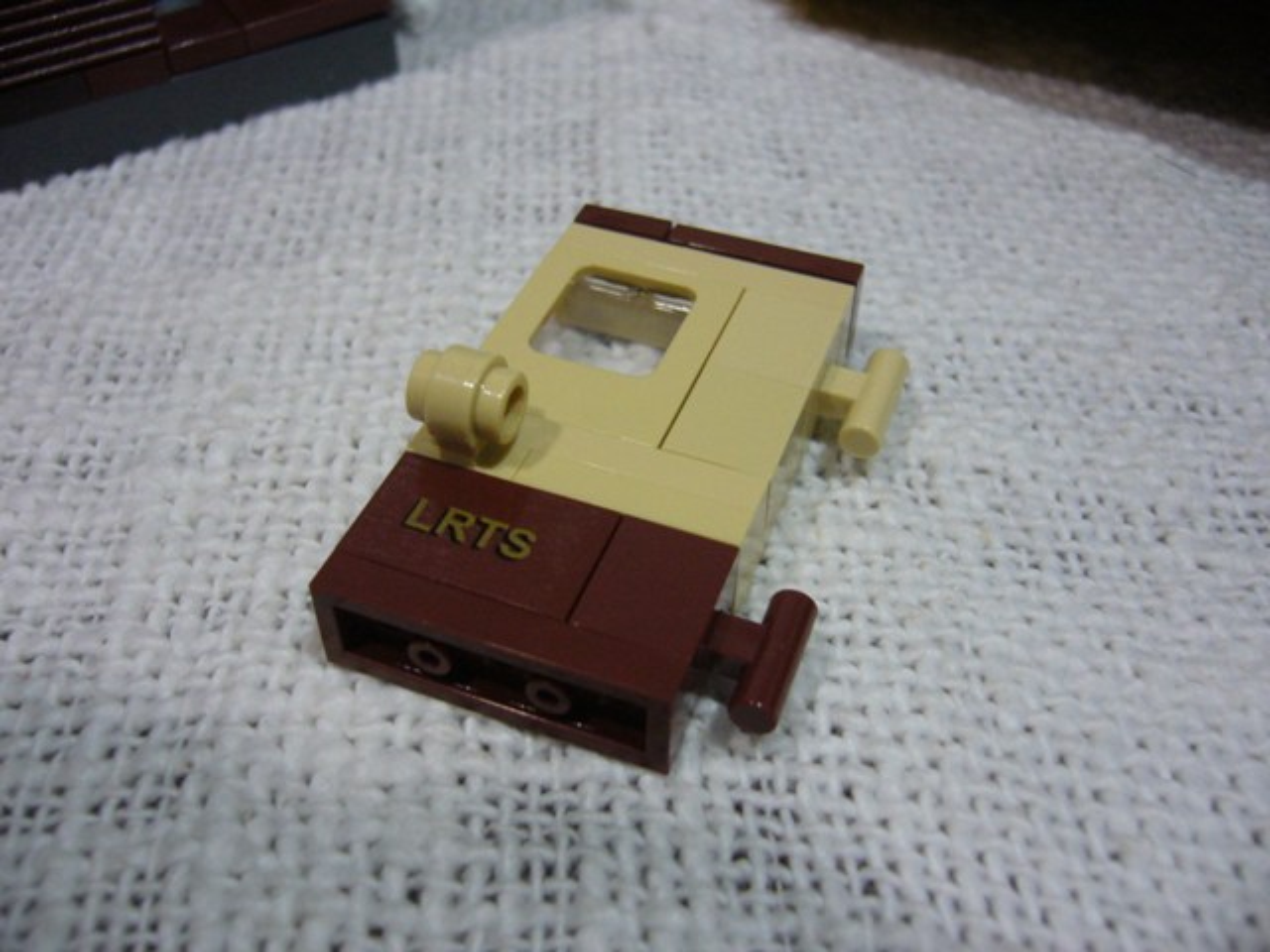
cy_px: 476
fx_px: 1284
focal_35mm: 35
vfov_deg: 40.7
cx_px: 635
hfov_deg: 52.6
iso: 200
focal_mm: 5.8
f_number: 2.8
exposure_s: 1/10
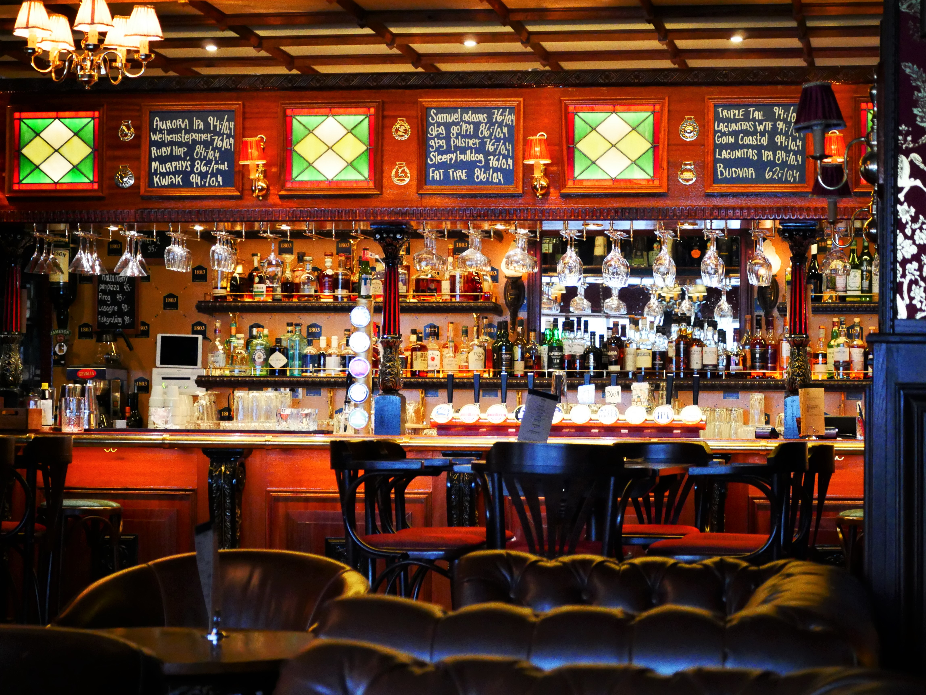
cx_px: 463
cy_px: 348
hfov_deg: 20.0
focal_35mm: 98
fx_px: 2623
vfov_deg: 15.1
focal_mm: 49
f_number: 4.2
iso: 3200
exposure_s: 1/25
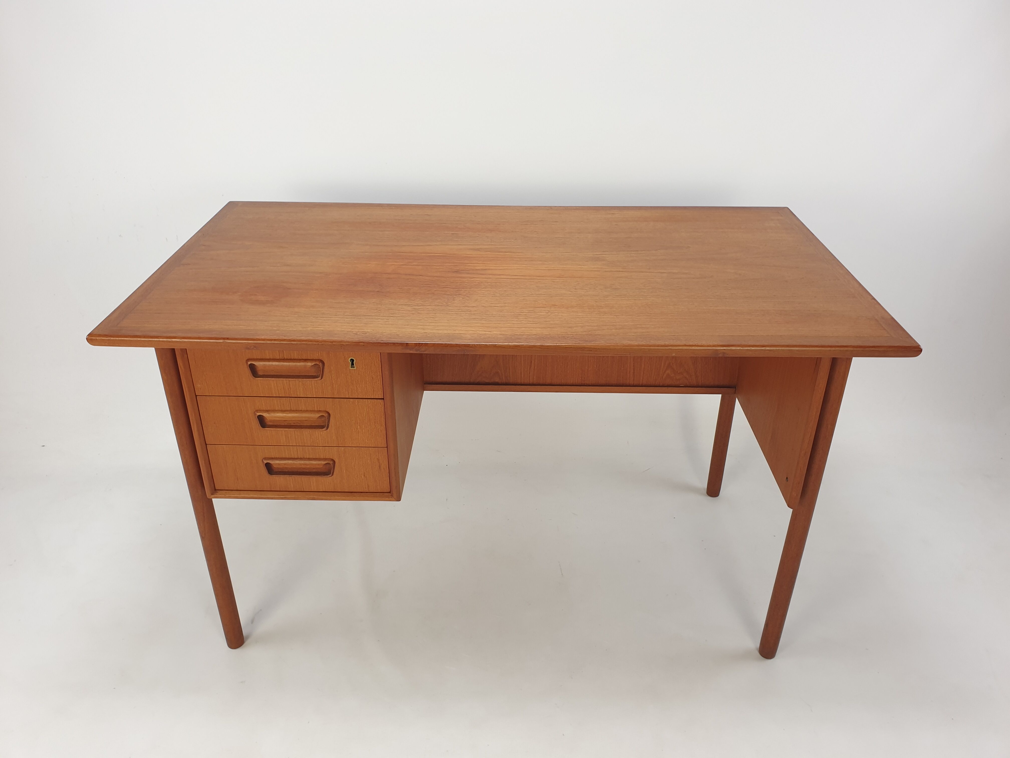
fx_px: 759
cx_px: 505
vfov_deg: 53.1
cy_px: 379
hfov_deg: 67.3
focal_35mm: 26
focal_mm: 4.3
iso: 80
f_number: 2.4
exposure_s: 1/100
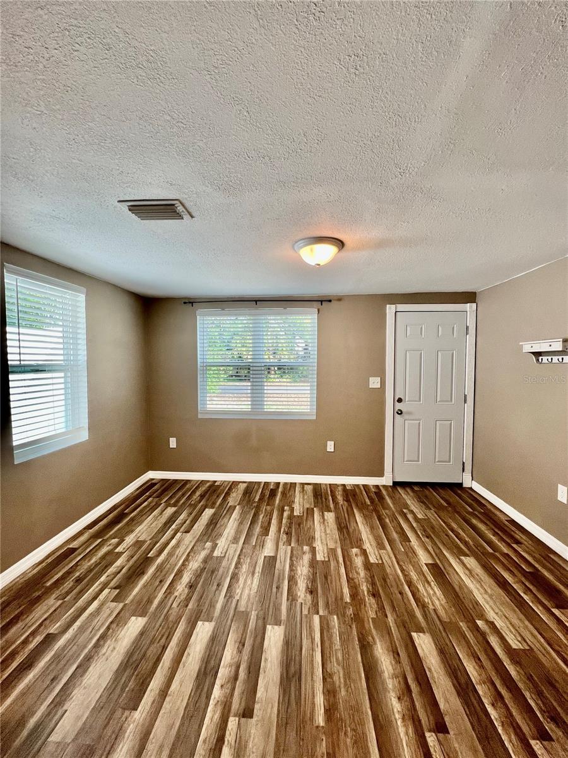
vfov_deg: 106.2
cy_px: 379
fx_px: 284
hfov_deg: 89.9
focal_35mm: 13
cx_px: 284
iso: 80
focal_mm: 1.57
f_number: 1.8
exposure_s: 1/120
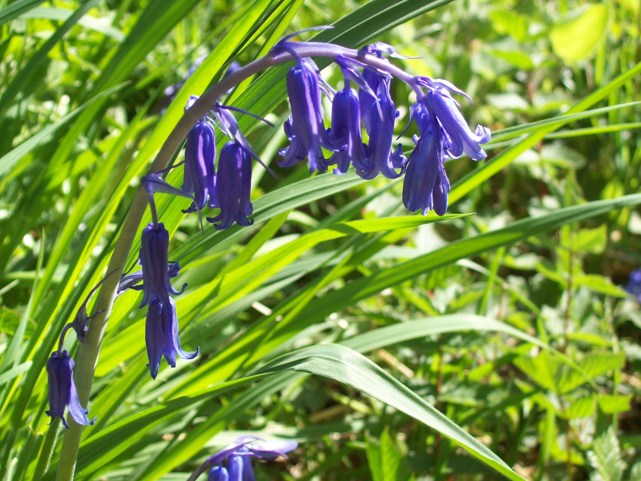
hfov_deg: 27.8
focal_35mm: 70
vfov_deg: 21.0
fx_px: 1296
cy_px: 240
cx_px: 320
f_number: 3.8
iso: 80
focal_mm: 11.6
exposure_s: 1/292
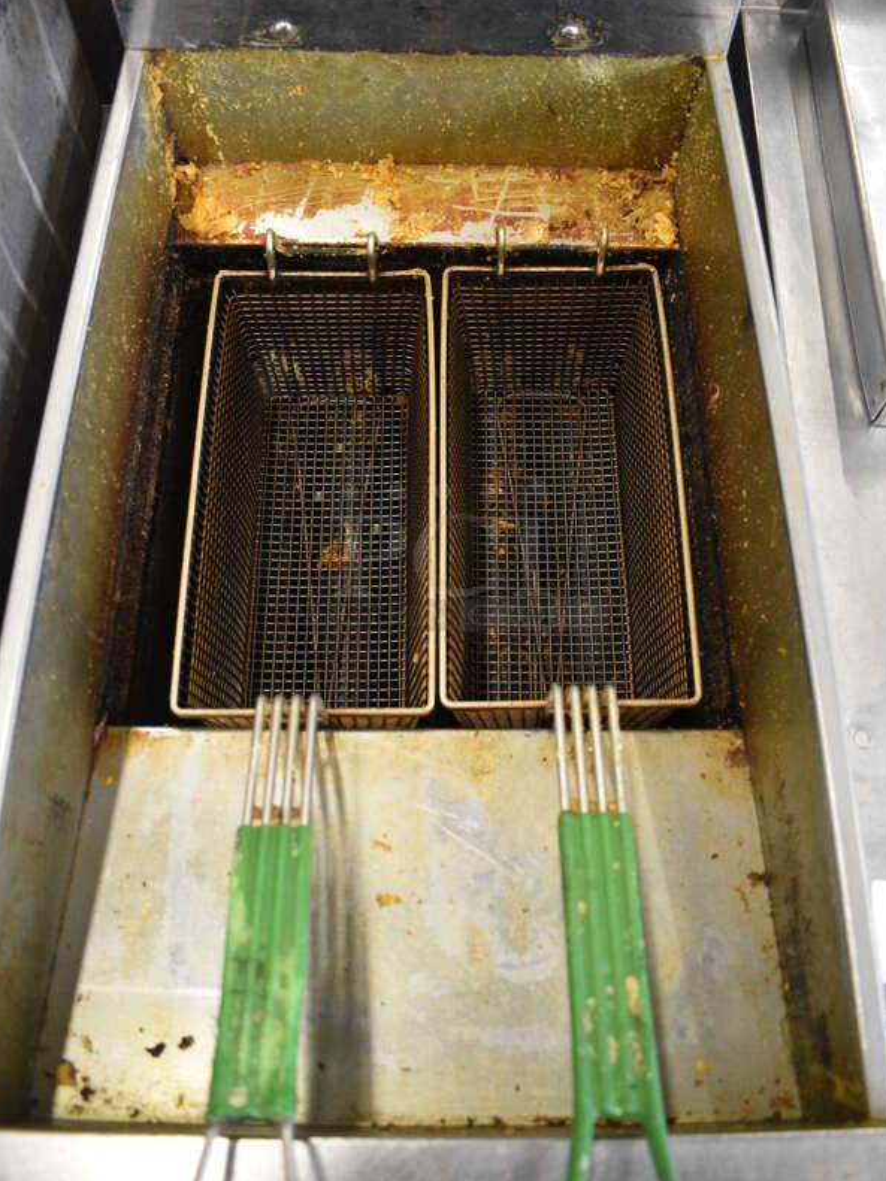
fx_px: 1024
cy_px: 553
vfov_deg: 59.9
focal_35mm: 30
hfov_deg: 46.8
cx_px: 442
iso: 3200
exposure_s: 1/125
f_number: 3.5
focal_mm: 18
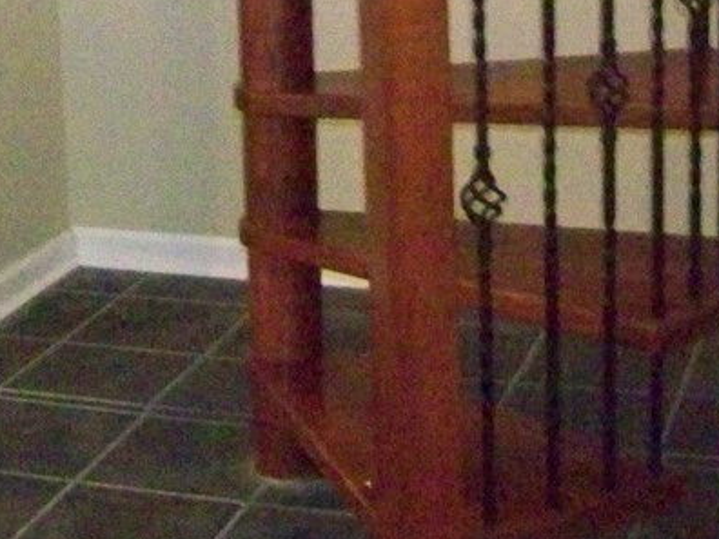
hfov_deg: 20.9
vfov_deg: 15.4
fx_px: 1932
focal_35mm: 93
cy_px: -93
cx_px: 192
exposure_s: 1/30
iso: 1600
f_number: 2.8
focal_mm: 5.85
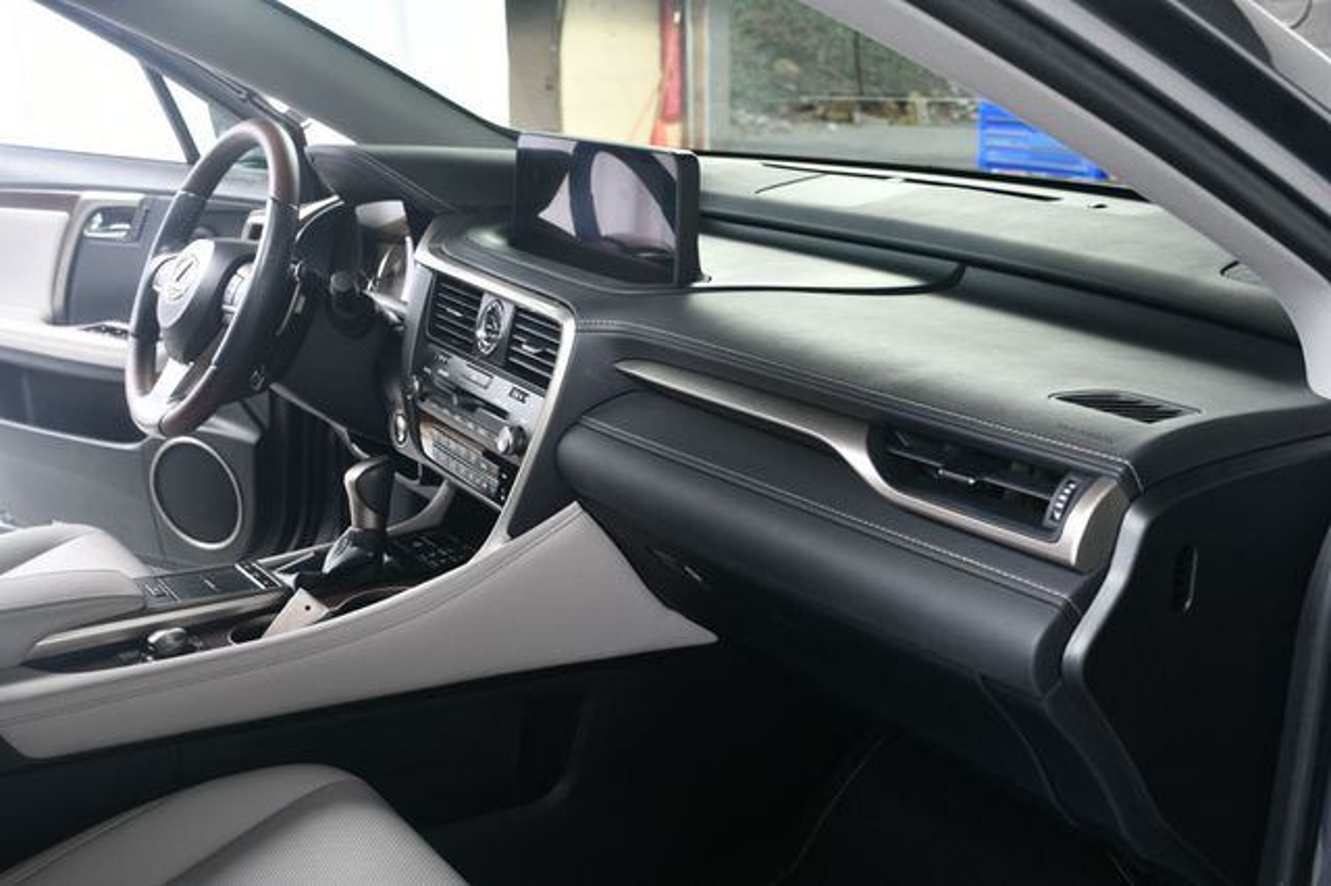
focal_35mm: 39
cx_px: 666
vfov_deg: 34.2
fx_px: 1441
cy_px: 443
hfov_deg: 49.6
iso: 100
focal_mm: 26
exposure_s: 1/160
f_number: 4.5
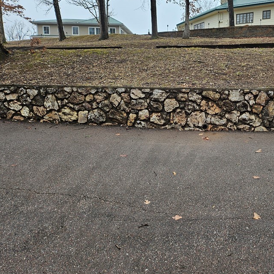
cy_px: 125
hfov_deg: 46.9
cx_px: 202
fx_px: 304
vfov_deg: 48.4
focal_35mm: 34
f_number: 1.8
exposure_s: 1/370
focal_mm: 5
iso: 50
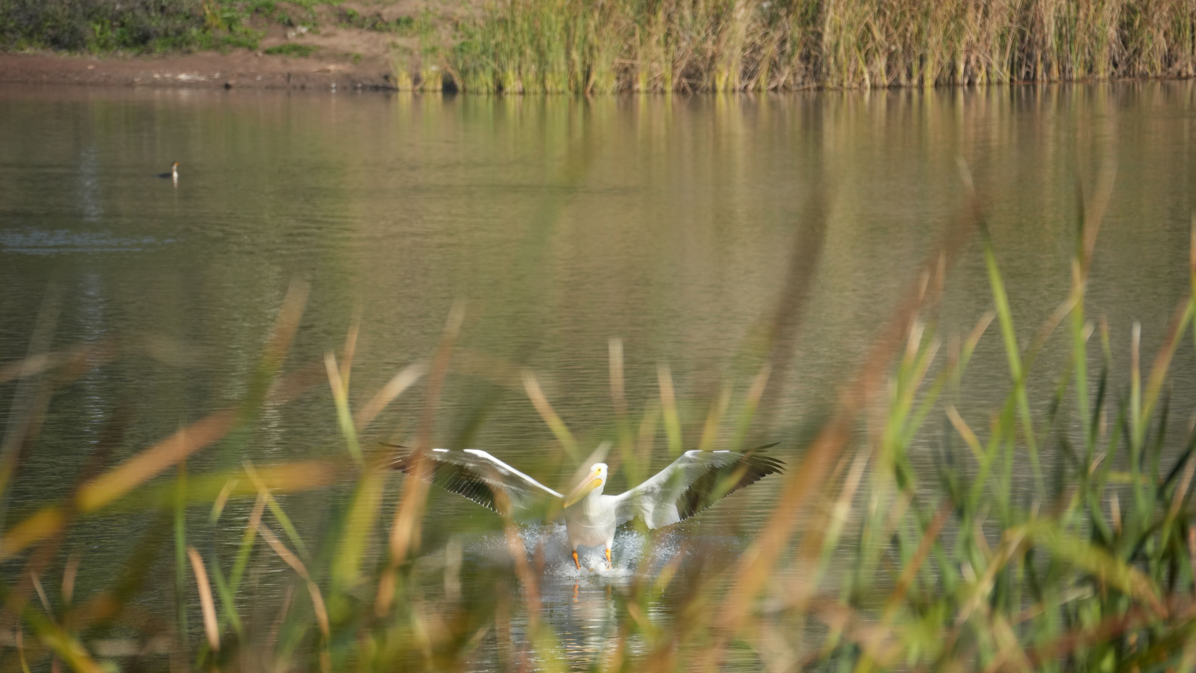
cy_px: 384
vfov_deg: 3.9
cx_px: 597
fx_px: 9989
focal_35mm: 315
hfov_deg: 6.9
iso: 640
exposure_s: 1/1250
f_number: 7.1
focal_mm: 300
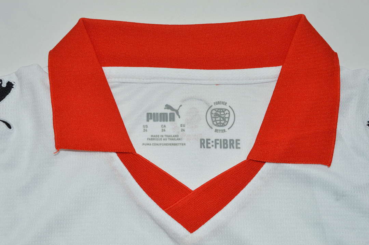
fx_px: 538
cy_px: 122
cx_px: 184
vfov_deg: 25.7
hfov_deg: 37.9
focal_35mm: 52
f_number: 13
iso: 400
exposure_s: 1/200
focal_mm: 35
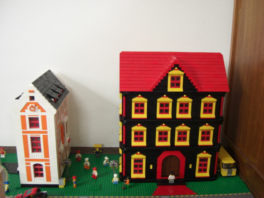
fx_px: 290
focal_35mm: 38
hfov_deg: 49.0
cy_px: 99
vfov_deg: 37.7
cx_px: 132
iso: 200
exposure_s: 1/25
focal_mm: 7.9
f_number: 2.8
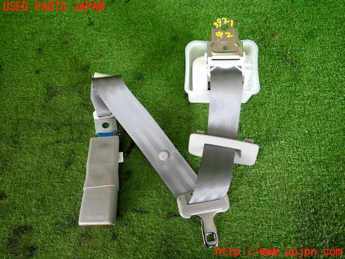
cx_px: 172
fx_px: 249
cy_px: 130
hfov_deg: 69.4
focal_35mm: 25
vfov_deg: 54.9
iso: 200
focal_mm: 4.5
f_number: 2
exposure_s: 1/80
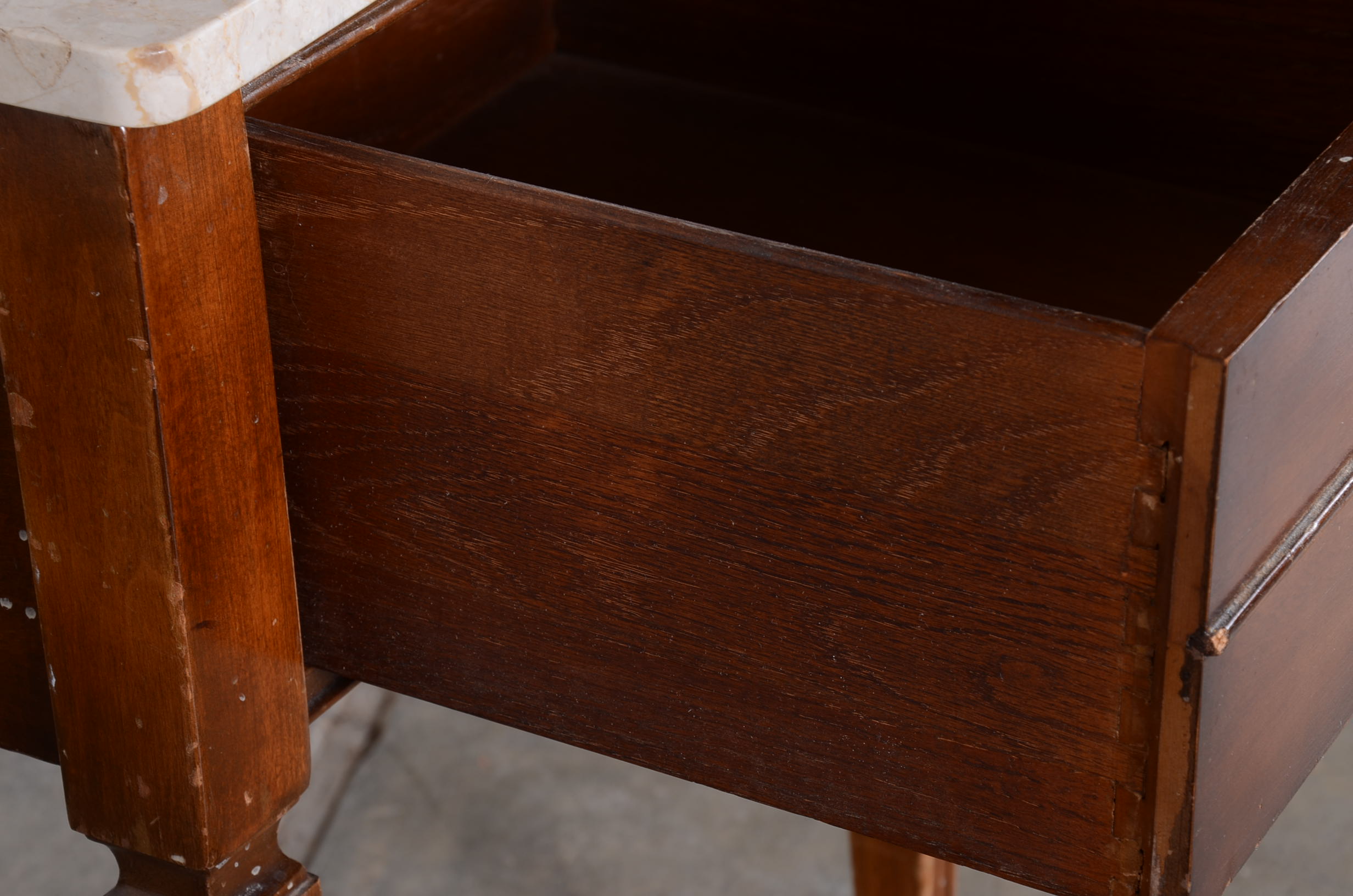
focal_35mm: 105
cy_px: 448
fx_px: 3938
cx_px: 676
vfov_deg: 13.0
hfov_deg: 19.5
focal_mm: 70
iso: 100
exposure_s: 1/125
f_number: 10
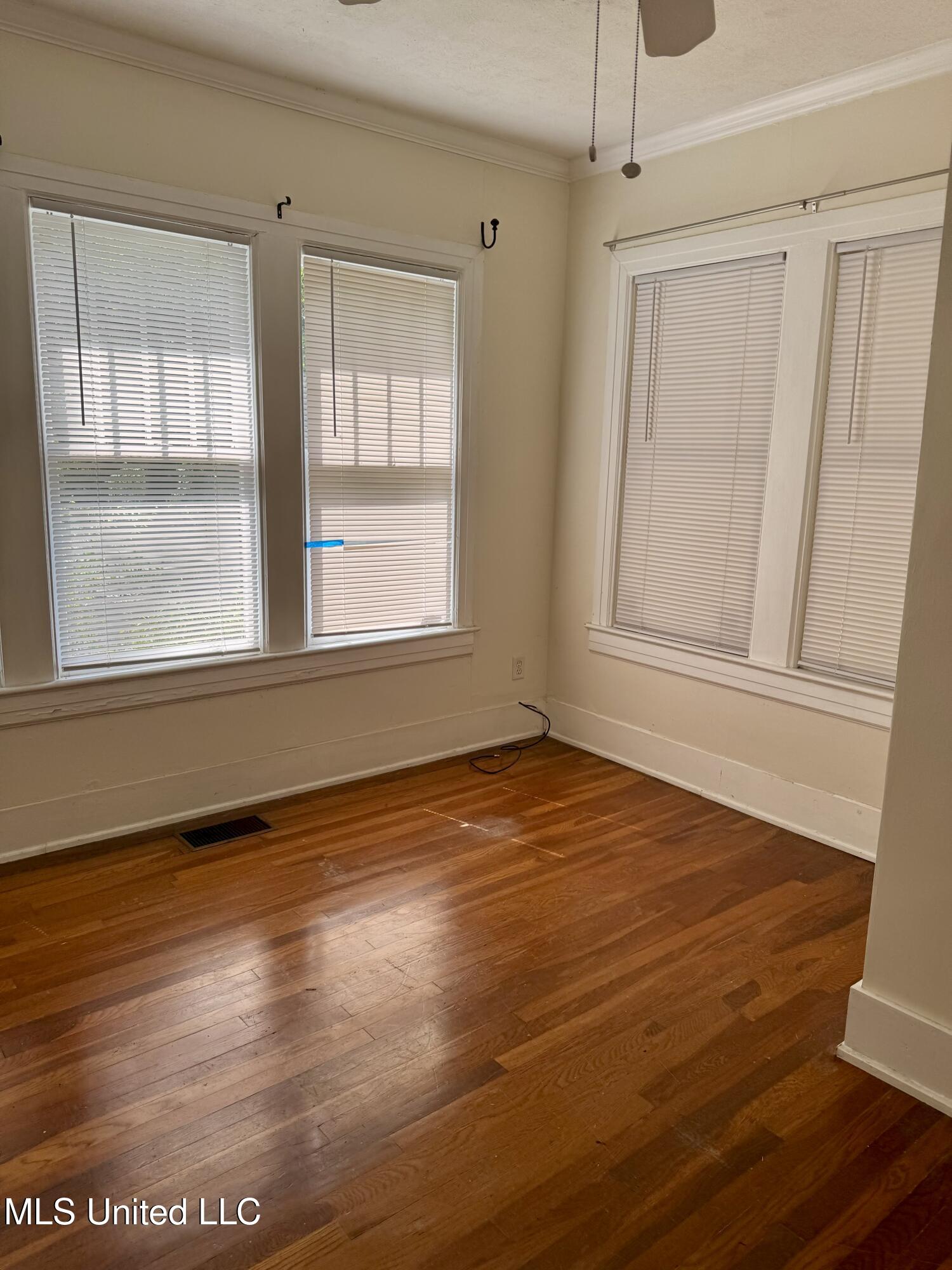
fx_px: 880
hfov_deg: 56.8
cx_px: 476
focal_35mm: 24
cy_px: 635
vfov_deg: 71.6
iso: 80
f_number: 1.78
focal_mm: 6.76
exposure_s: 1/323
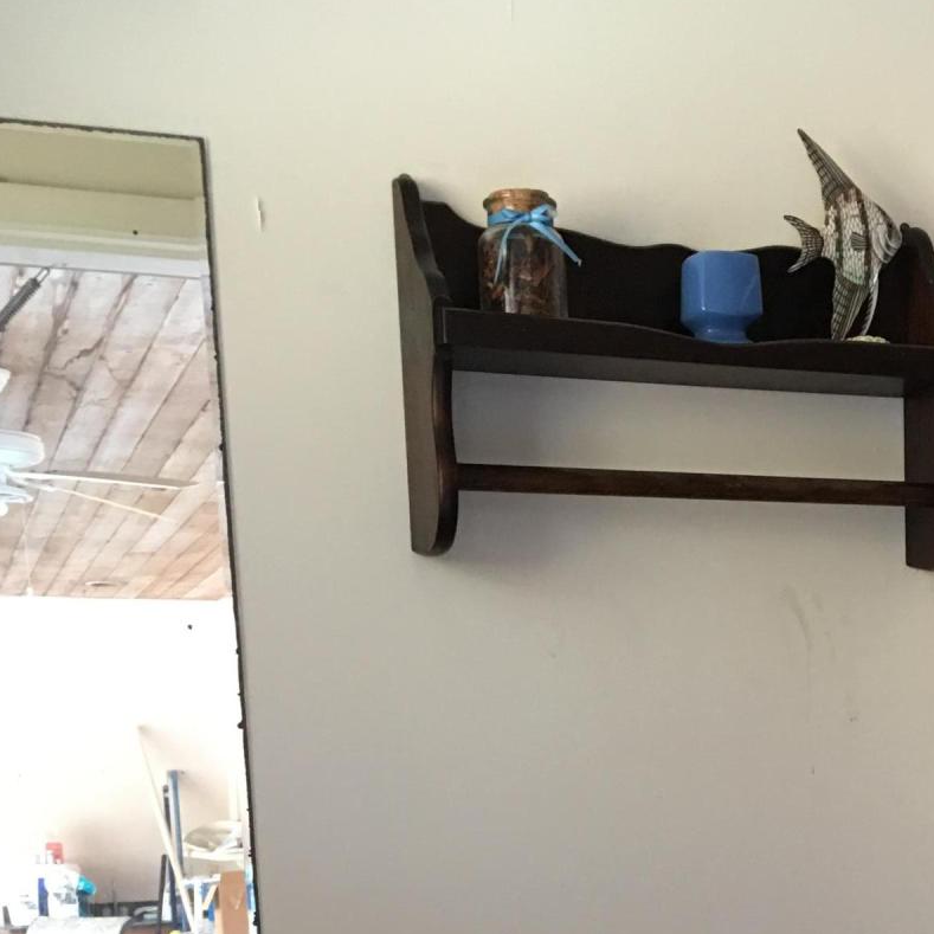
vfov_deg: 24.6
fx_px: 1984
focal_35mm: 65
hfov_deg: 25.9
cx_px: 784
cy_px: 1044
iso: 64
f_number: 2.2
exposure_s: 1/15
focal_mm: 4.15
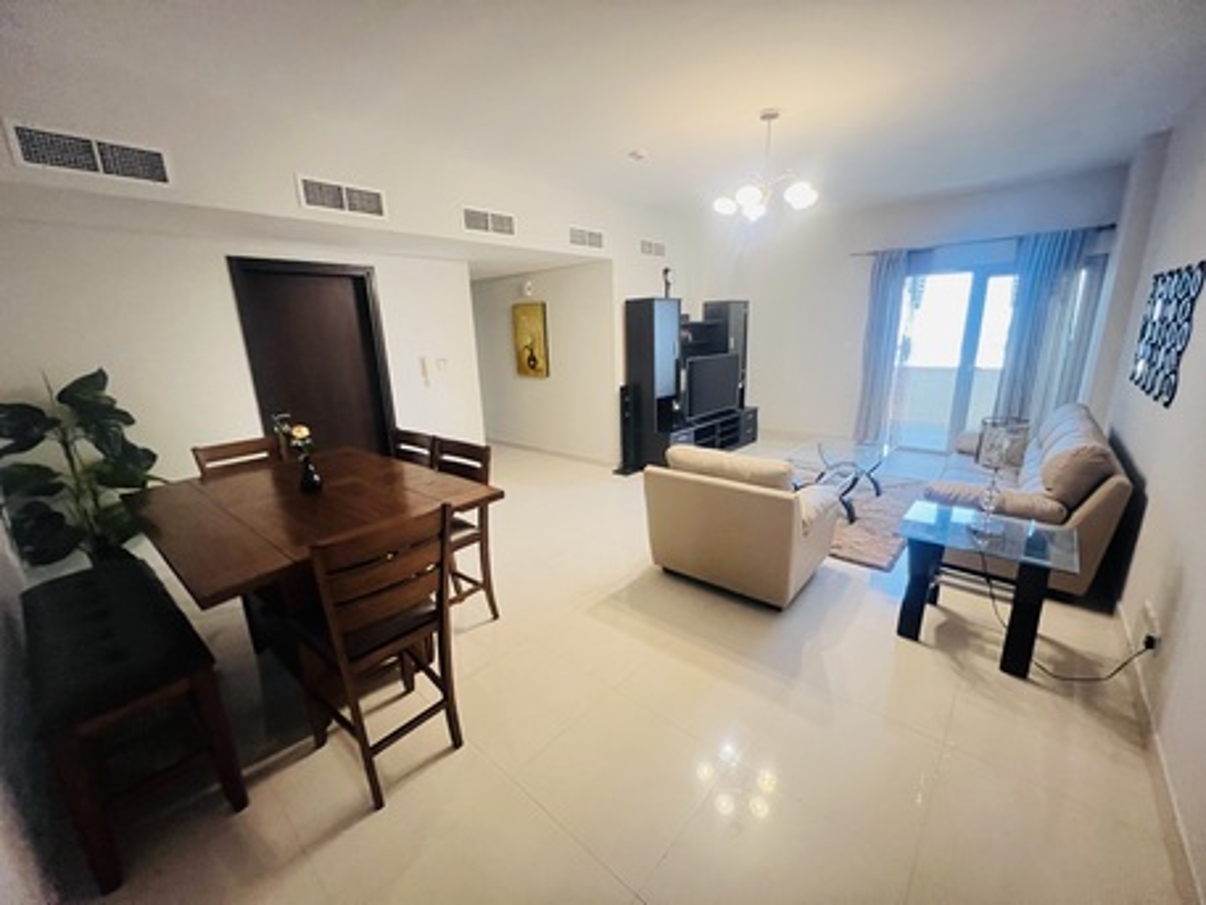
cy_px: 452
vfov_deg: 89.9
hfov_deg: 106.2
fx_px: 453
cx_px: 603
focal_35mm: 13
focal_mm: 1.57
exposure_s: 1/25
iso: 1250
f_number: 1.8
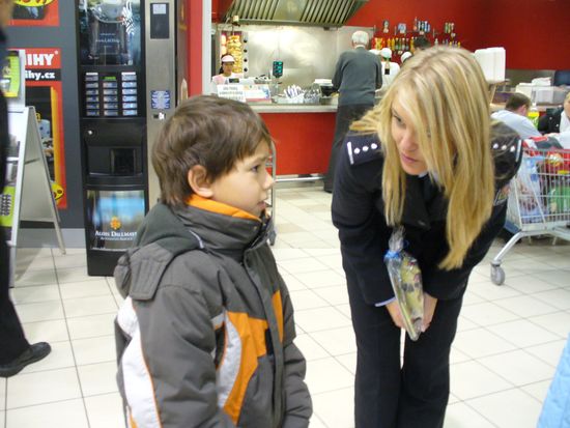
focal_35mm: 37
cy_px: 214
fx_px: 610
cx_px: 285
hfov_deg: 50.1
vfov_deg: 38.7
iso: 200
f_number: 2.8
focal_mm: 6.1
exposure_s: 1/15
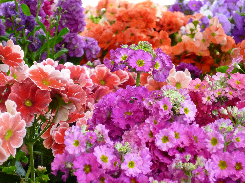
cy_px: 92
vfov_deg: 10.2
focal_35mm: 146
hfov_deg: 13.5
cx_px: 122
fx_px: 1033
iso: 400
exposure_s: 1/10
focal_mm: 22.5
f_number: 5.9
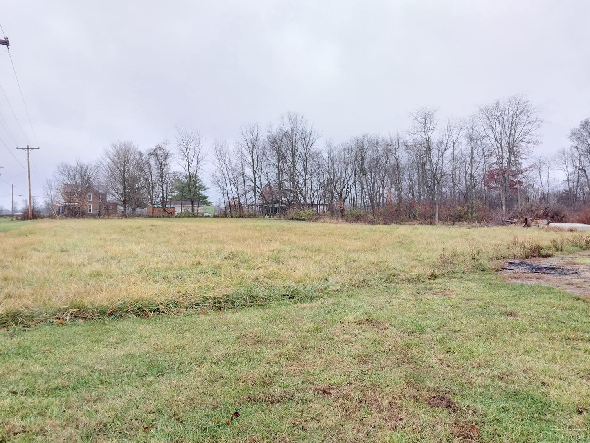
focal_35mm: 27
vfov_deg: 51.4
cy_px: 220
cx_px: 297
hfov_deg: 65.3
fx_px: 460
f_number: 1.8
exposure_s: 1/60.2
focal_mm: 4
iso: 32
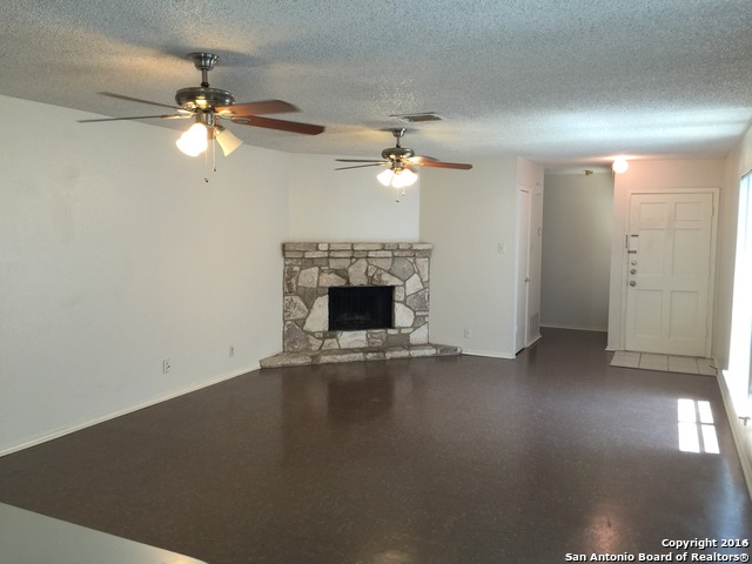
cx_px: 376
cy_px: 282
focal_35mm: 29
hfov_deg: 61.7
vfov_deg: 48.2
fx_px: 630
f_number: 2.2
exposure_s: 1/30
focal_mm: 4.15
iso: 40
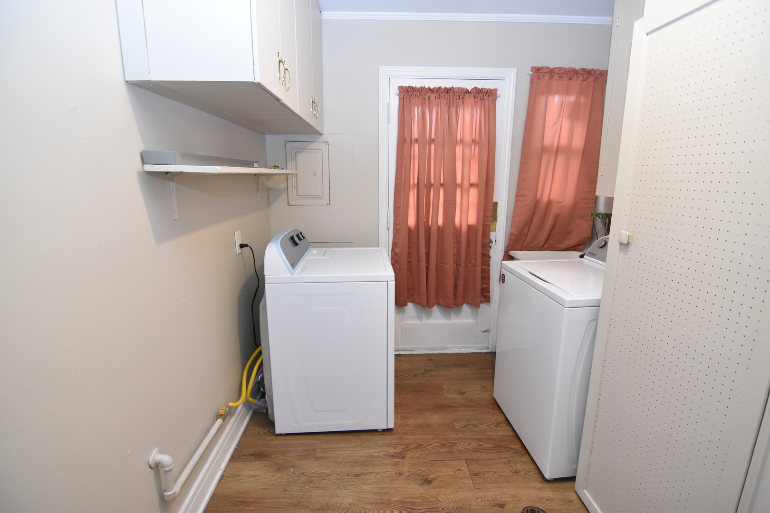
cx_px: 385
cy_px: 256
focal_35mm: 16
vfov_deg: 72.1
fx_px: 353
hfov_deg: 95.0
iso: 1400
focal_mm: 11
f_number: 2.8
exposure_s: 1/125
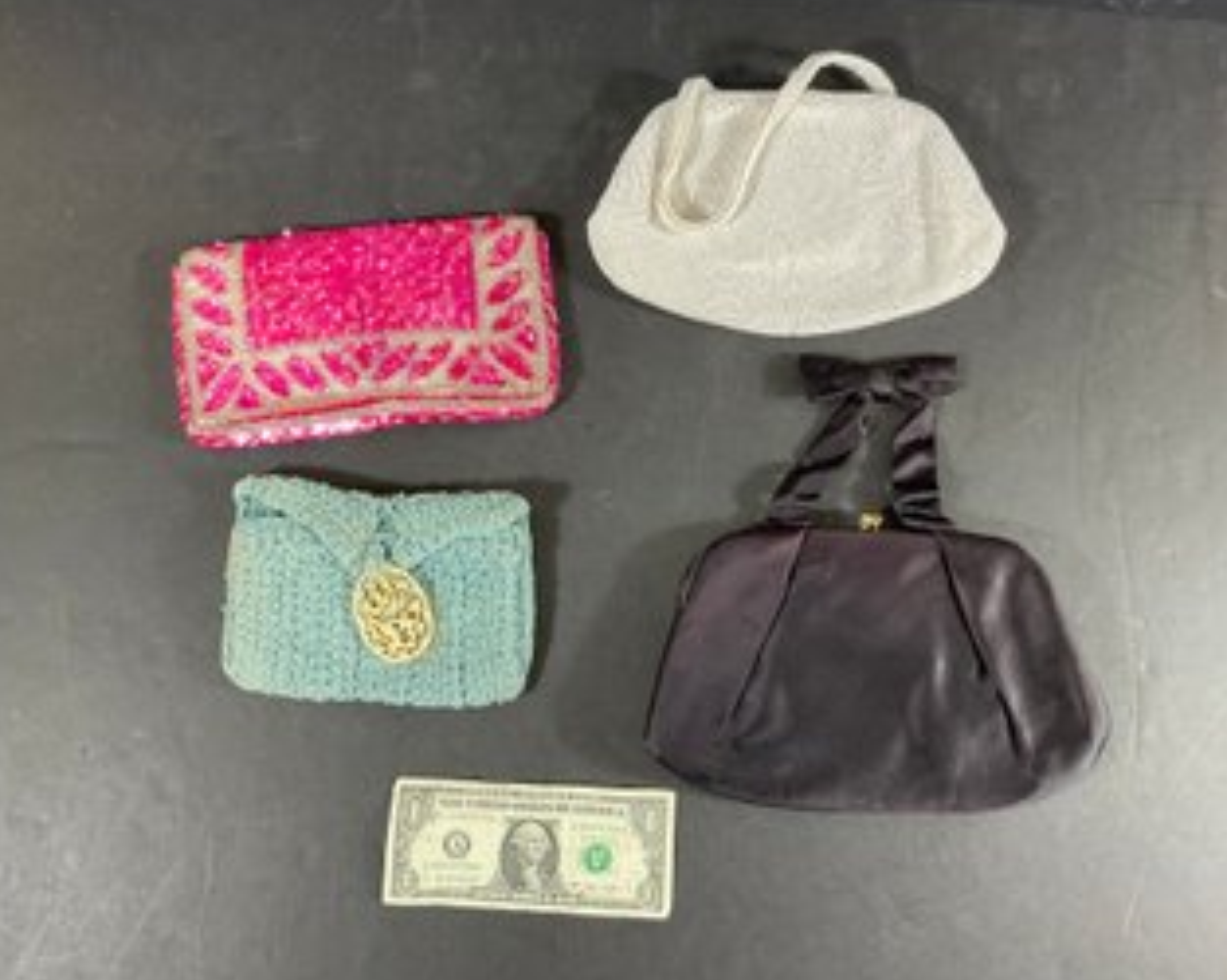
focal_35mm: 31
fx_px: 1125
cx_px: 625
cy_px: 488
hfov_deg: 57.2
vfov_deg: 47.1
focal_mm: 3
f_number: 1.8
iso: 50
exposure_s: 1/60
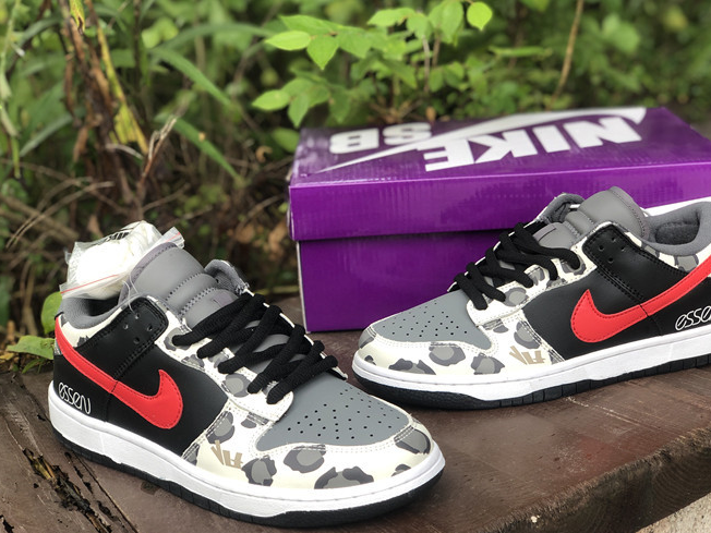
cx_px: 379
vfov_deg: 24.8
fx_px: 1212
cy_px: 259
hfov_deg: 32.7
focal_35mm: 59
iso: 20
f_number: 2.4
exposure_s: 1/120
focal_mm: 6
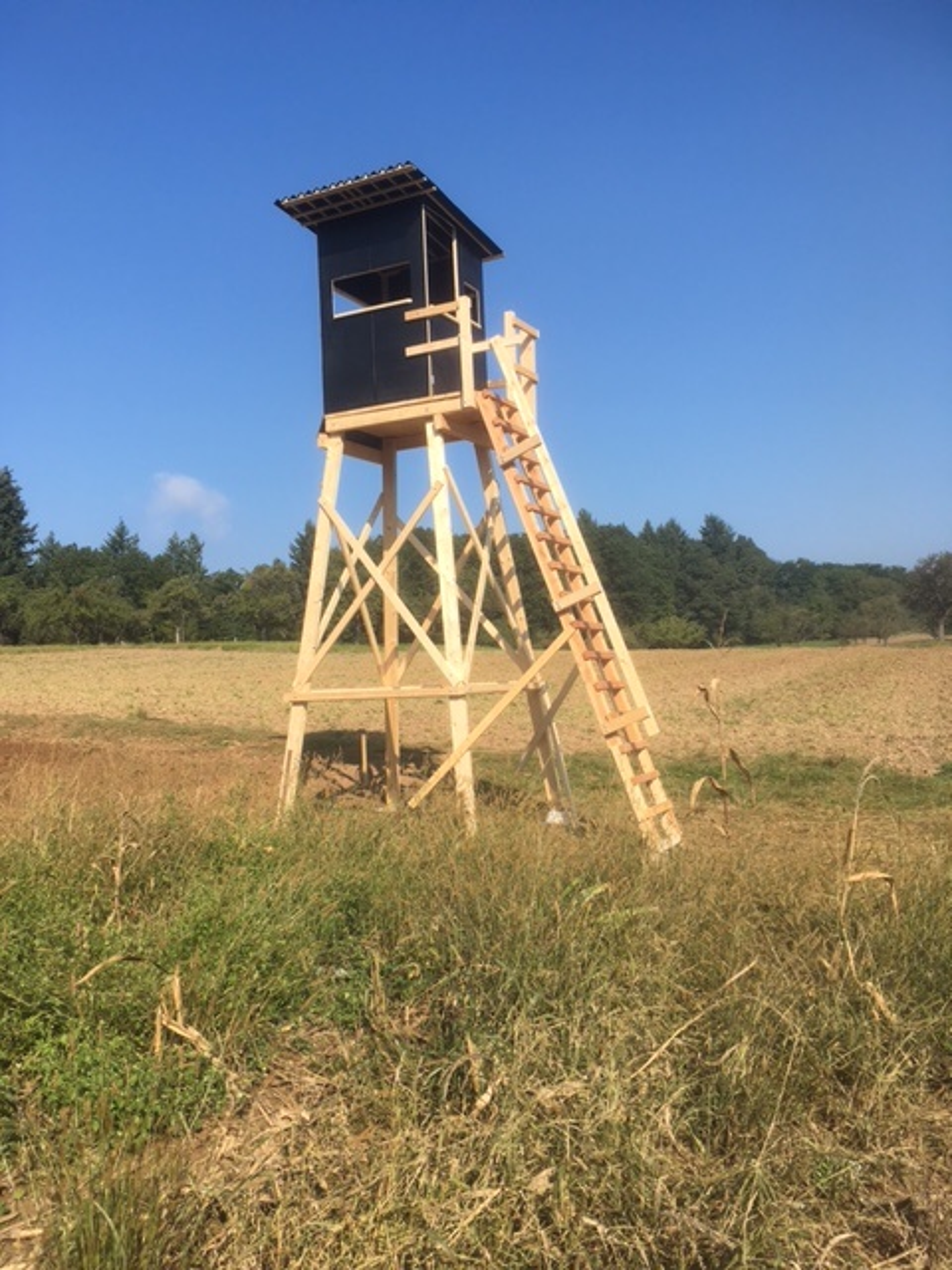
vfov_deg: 61.7
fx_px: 1063
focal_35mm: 29
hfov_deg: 48.2
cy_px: 635
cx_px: 476
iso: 25
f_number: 2.2
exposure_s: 1/1374
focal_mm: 4.15
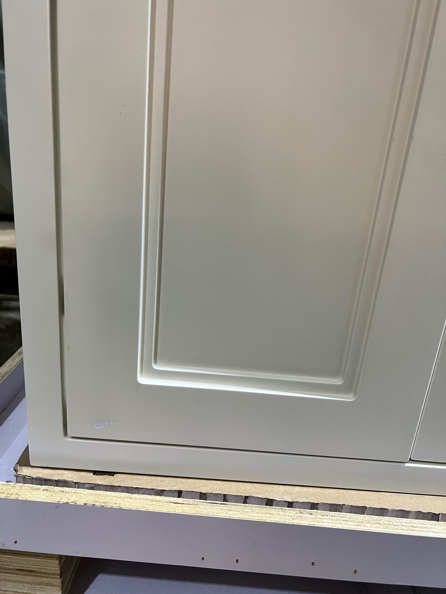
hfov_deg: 53.1
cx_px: 223
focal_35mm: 26
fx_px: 447
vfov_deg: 67.3
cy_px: 297
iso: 250
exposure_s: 1/50
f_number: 1.5
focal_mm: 5.7
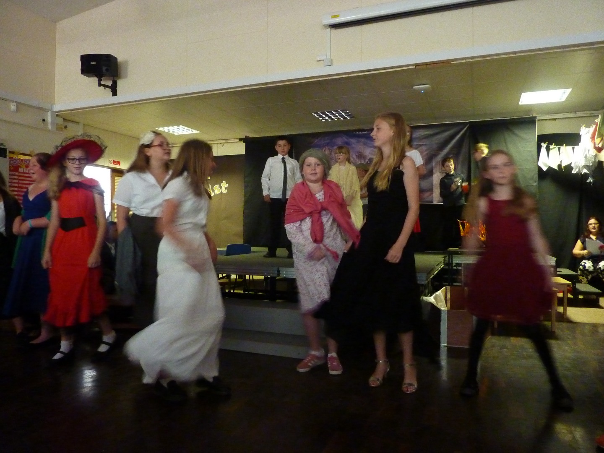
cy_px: 226
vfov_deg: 54.9
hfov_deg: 69.4
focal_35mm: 25
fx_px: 436
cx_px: 302
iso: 800
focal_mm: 4.1
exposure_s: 1/15
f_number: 3.3
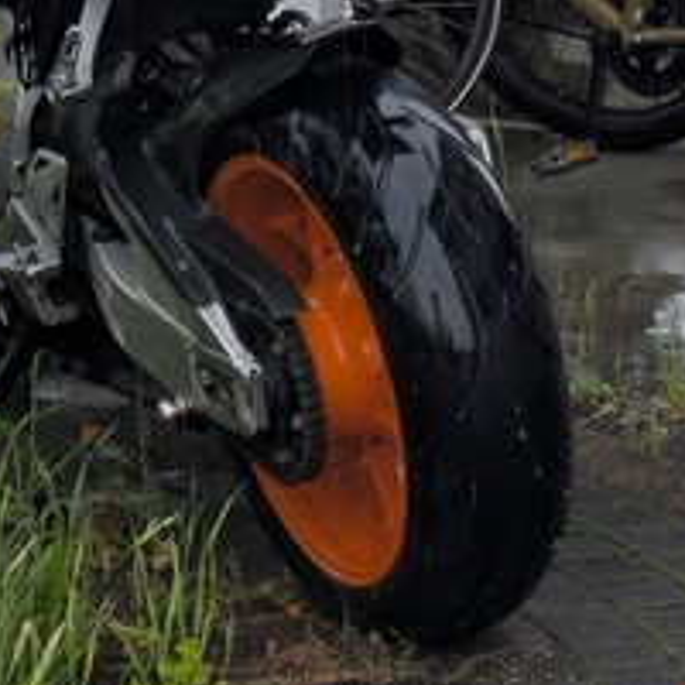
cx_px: 503
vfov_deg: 7.9
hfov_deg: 8.1
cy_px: -442
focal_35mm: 216
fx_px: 4836
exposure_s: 1/269
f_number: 1.89
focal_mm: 5.43
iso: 44
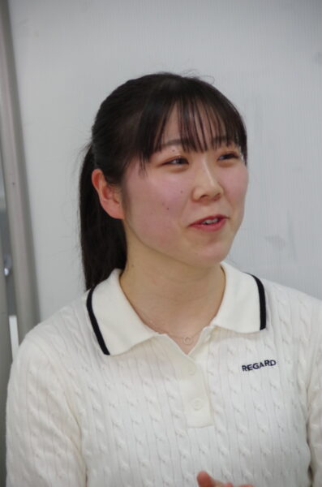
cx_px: 161
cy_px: 244
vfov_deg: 11.4
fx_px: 2427
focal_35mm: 180
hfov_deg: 7.6
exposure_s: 1/60
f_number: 5.6
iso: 1600
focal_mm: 120
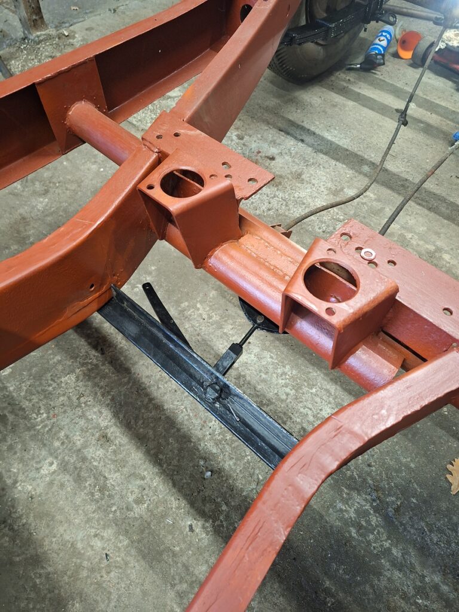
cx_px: 230
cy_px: 306
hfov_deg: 58.9
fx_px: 407
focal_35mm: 23
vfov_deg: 73.9
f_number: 1.8
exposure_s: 1/25
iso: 320
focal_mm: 5.54
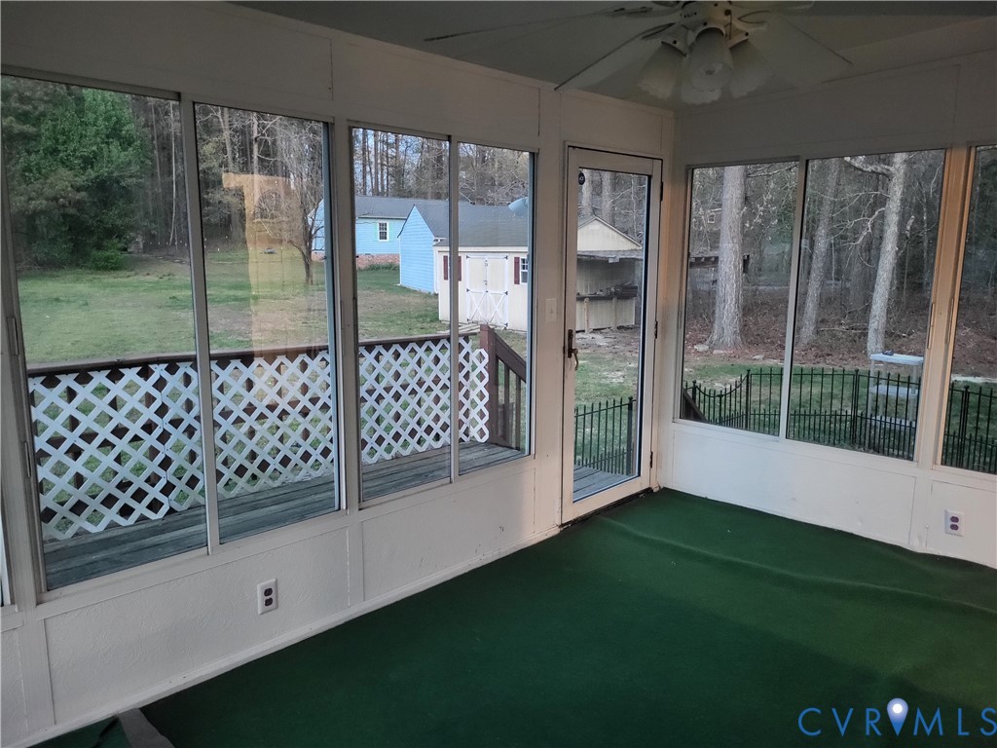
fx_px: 749
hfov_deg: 67.3
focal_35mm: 26
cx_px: 498
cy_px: 374
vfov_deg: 53.1
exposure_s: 1/20
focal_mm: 5.4
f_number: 1.8
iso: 500
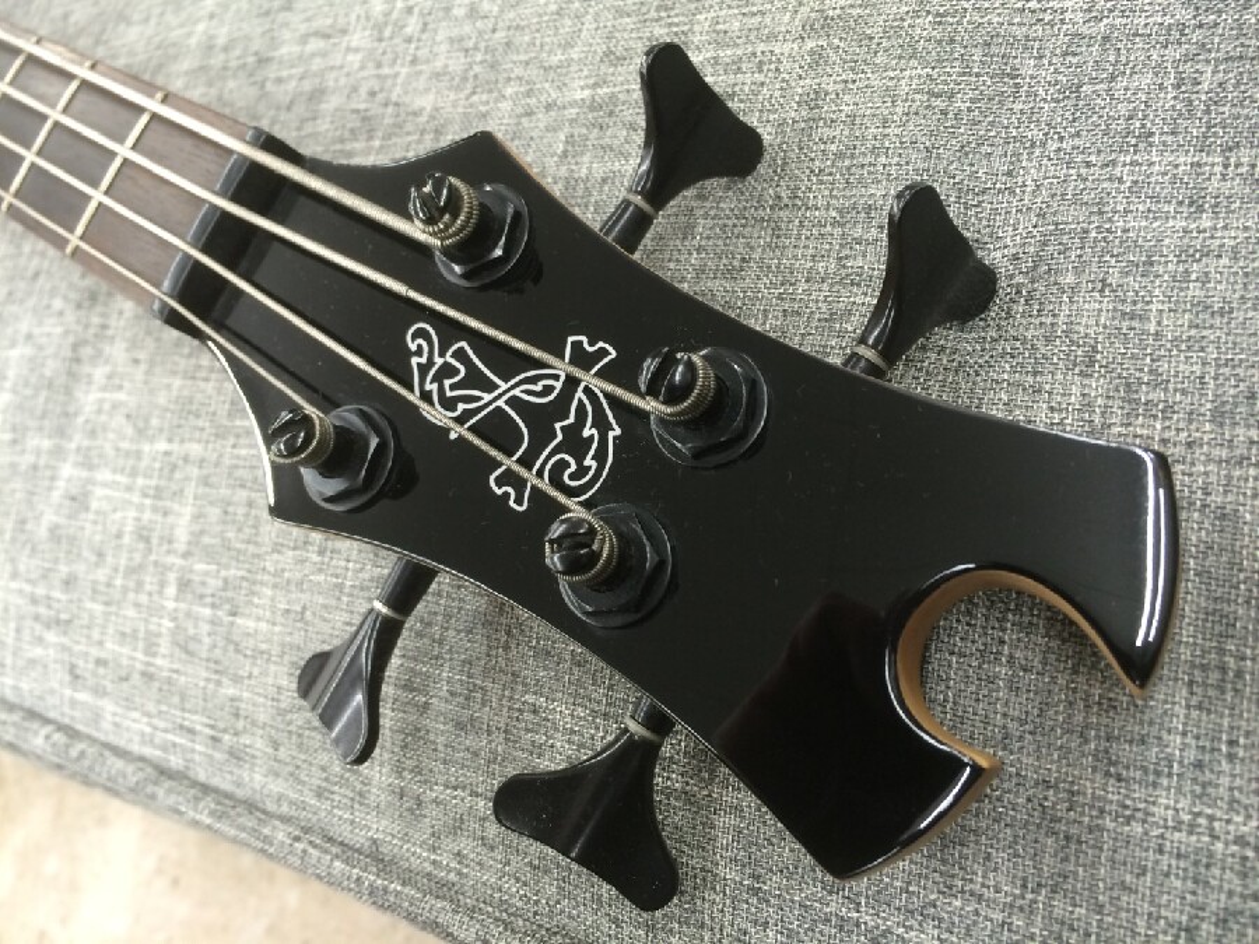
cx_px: 630
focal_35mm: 29
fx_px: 1055
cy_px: 472
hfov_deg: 61.7
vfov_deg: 48.2
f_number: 2.2
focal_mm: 4.15
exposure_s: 1/30
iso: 80
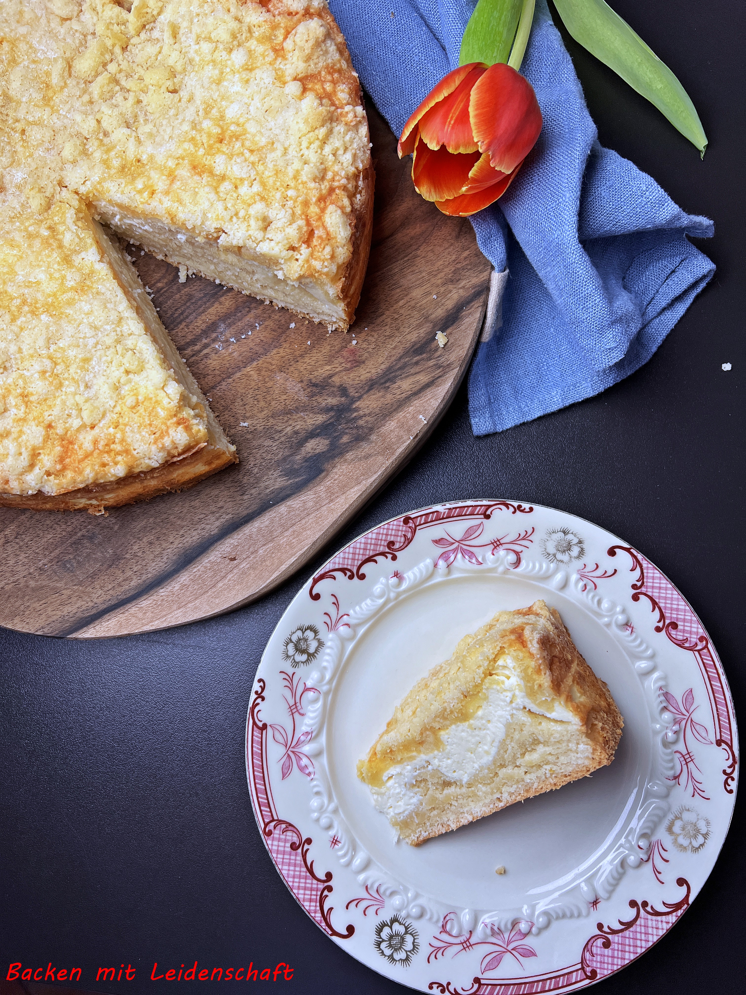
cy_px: 498
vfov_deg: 67.3
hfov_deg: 53.1
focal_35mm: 26
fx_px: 747
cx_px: 373
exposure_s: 1/263
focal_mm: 5.7
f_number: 1.5
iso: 40
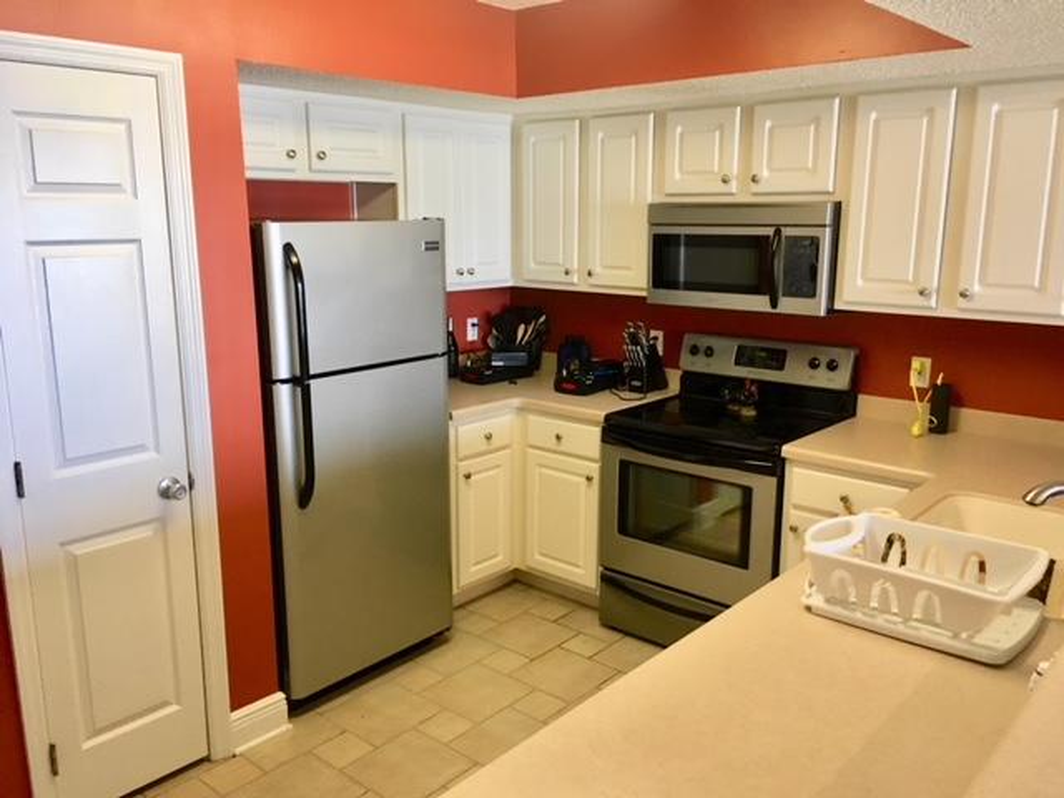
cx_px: 532
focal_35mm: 29
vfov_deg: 48.2
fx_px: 891
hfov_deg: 61.7
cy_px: 399
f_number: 2.2
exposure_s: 1/30
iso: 100
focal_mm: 4.15
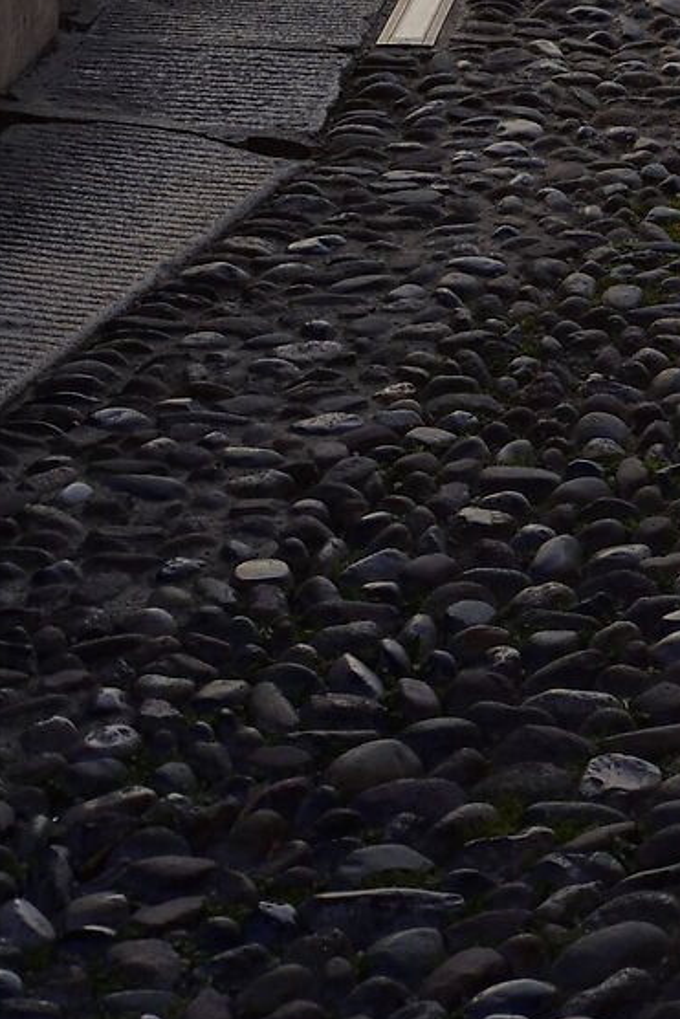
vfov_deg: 11.1
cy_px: -1173
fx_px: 4643
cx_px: 1023
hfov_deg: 8.2
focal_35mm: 164
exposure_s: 1/40
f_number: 11
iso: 100
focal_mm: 38
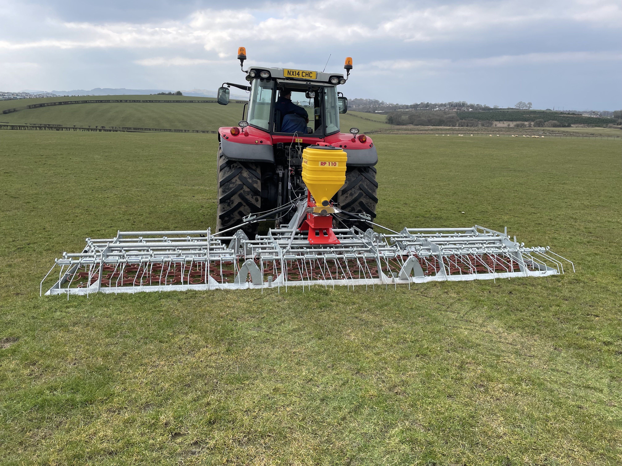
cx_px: 311
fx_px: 467
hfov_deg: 67.3
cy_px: 233
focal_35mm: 26
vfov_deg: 53.1
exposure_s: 1/1147
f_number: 1.6
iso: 32
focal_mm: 4.2
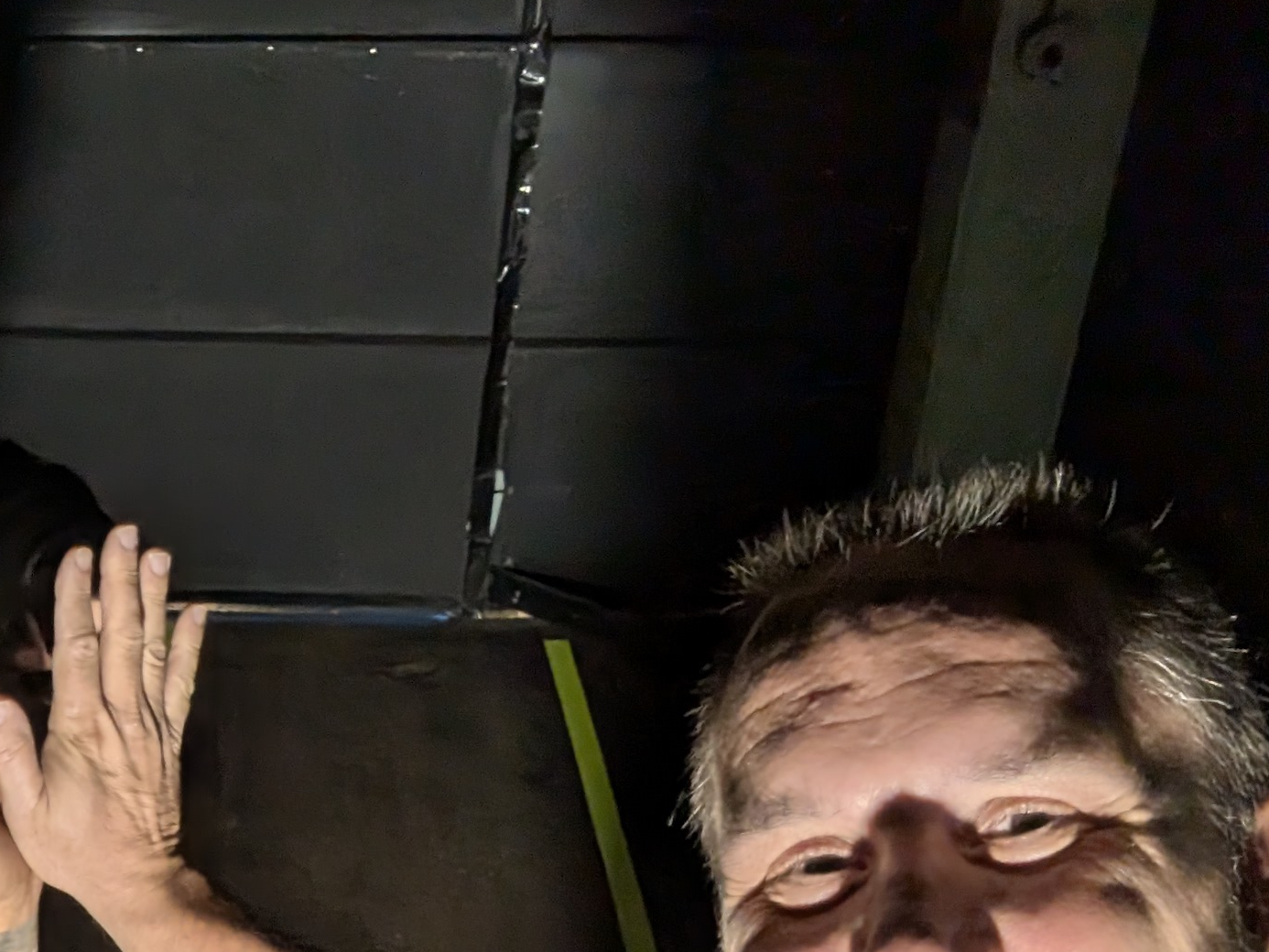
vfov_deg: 23.7
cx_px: -95
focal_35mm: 60
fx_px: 2200
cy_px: 884
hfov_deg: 29.3
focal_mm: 2.38
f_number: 2.2
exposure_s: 1/120
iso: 288
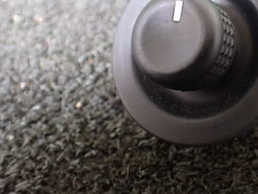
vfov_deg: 24.7
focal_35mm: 58
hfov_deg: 31.8
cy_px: 29
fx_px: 433
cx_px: 227
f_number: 2.3
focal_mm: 5.4
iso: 800
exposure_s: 1/40
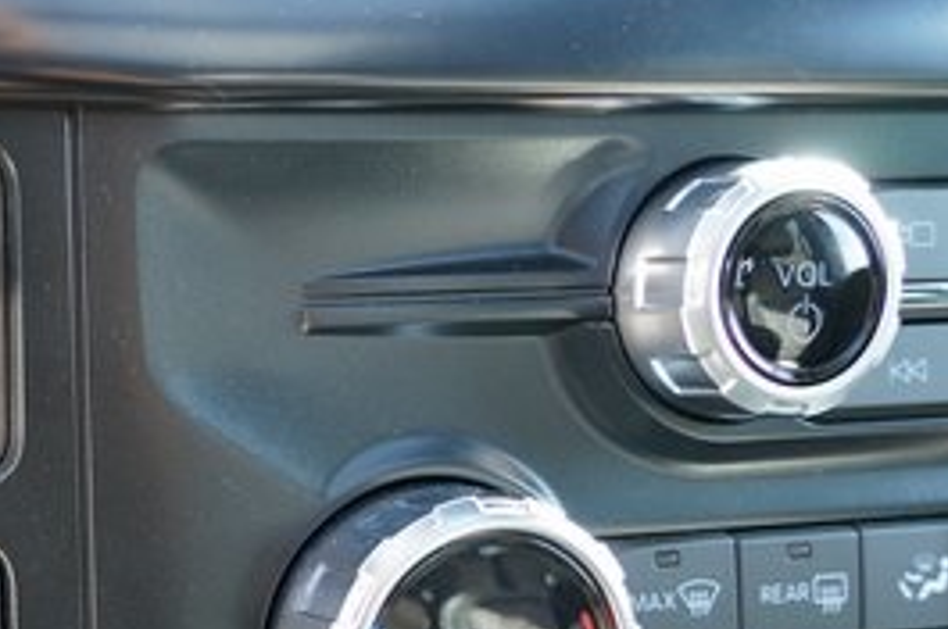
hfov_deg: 24.9
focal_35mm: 75
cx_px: -122
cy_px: 616
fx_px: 1973
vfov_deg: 17.7
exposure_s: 1/60
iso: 320
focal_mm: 31
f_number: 4
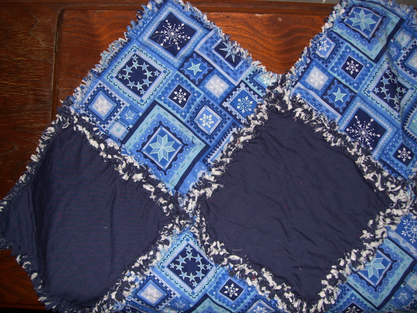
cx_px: 208
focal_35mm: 36
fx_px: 434
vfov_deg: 39.7
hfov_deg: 51.4
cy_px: 156
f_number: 2.7
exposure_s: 1/60
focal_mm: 6
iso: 80
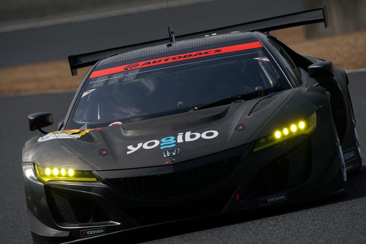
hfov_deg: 3.5
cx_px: 183
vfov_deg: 2.3
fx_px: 6039
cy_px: 122
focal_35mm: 594
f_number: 10
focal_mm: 594
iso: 200
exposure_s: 1/800
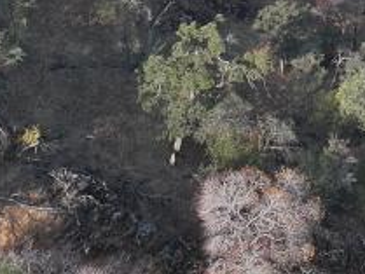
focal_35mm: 172
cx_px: 564
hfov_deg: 11.0
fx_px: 1815
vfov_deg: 7.6
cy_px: -530
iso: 100
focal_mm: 12.29
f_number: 2.8
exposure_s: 1/1250
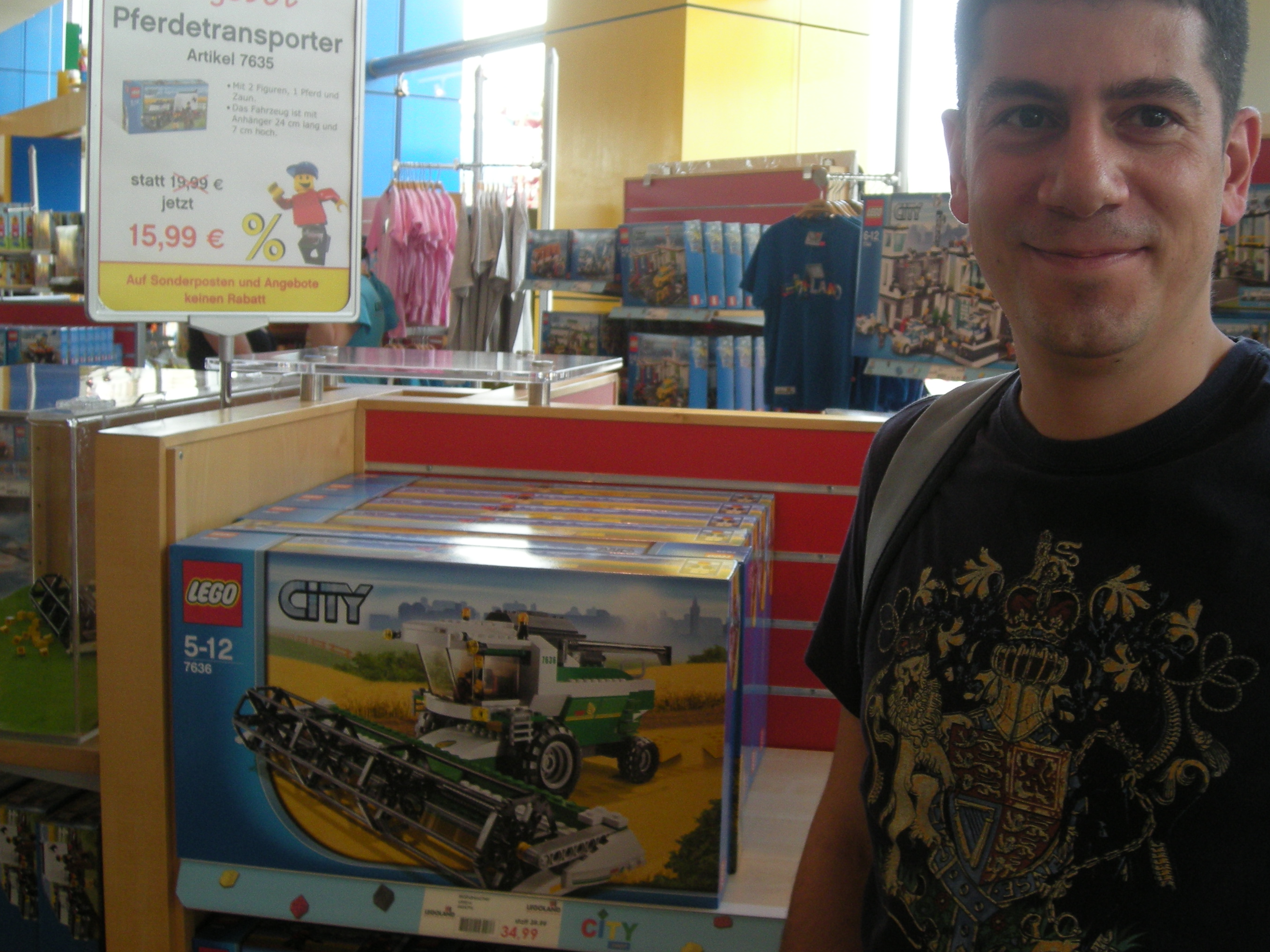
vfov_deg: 34.3
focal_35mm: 42
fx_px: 1541
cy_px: 424
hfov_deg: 44.7
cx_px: 718
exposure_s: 1/64.2
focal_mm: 5.7
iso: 127
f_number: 2.8
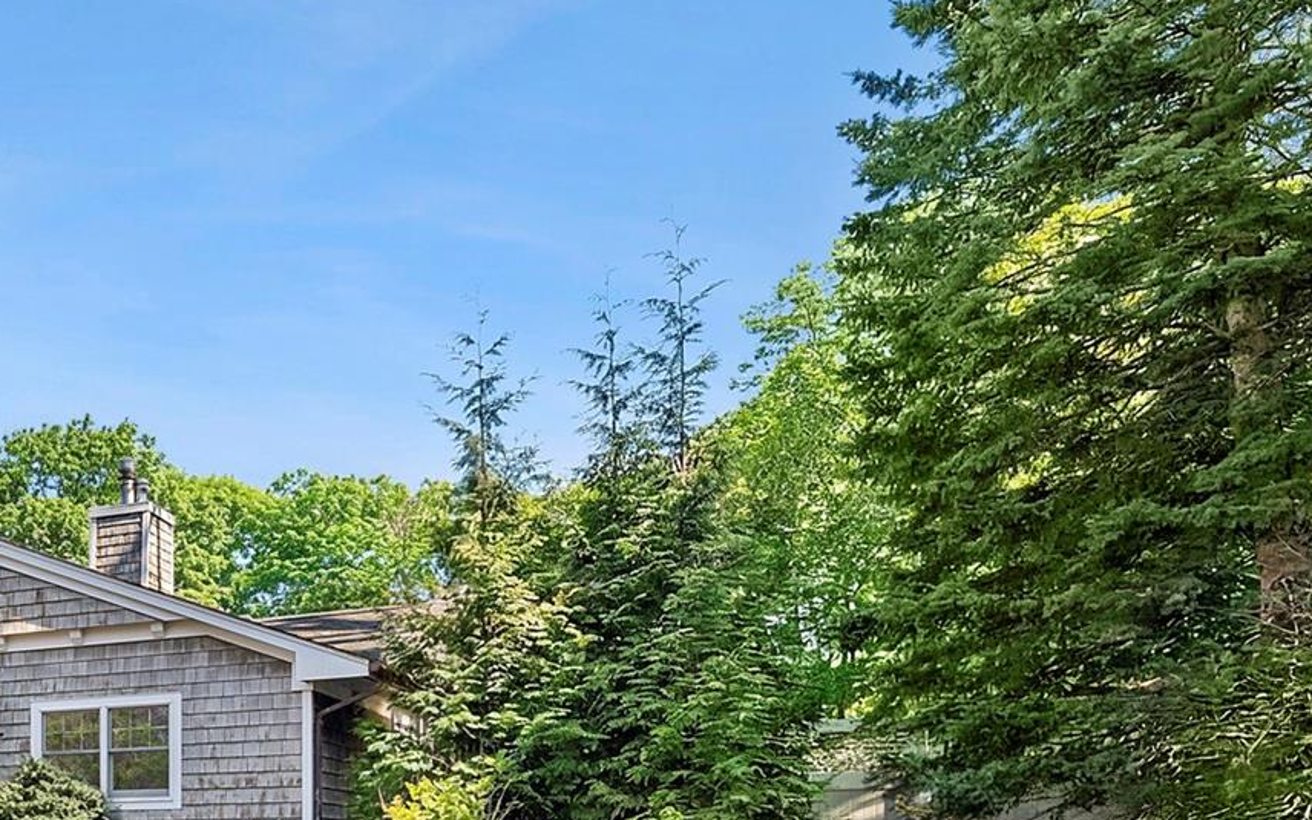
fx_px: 1394
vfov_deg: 29.9
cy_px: 870
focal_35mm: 39
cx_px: -182
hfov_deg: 39.5
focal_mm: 16
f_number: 9
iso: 250
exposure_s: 1/160
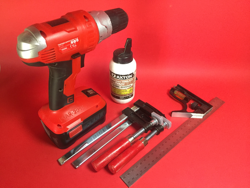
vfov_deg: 48.2
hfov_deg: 61.7
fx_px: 209
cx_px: 125
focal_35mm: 29
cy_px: 94
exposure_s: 1/33
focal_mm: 4.15
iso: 320
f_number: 2.2
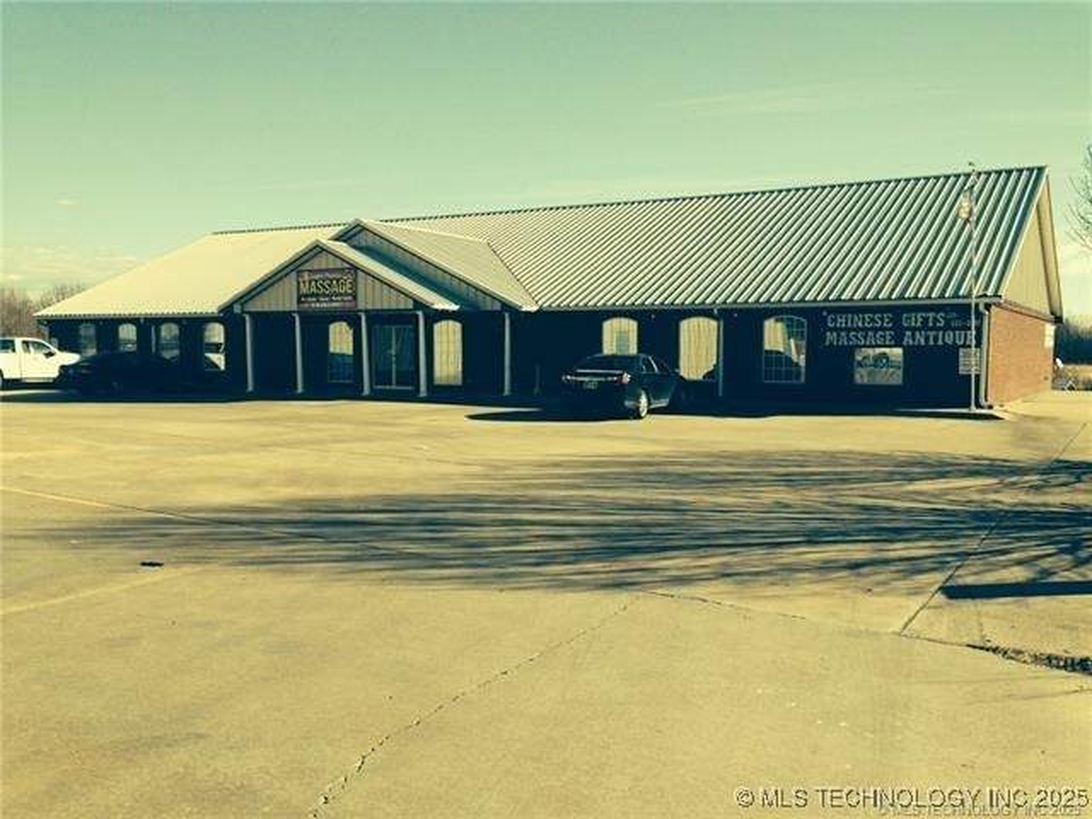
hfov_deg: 55.4
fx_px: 1041
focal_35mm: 33
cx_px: 546
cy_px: 410
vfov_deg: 42.9
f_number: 2.4
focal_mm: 4.12
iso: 50
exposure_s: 1/1323
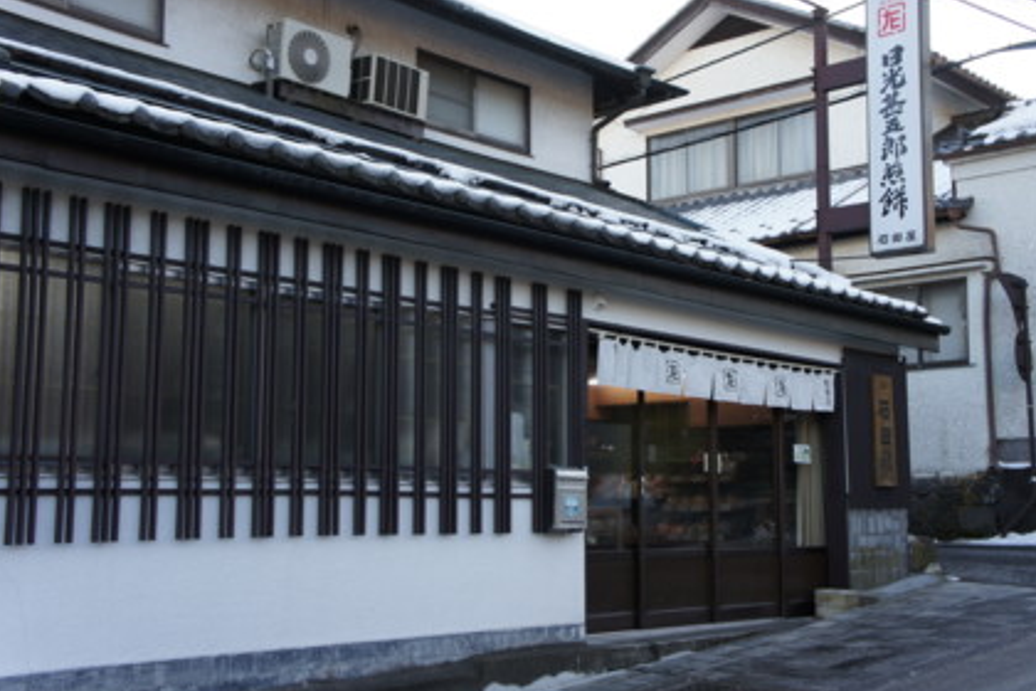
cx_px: 535
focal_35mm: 45
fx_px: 1295
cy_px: 339
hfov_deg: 43.6
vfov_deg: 29.9
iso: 200
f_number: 5.6
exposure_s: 1/80
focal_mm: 28
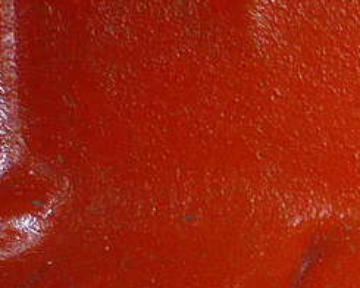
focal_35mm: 149
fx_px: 1588
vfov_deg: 9.9
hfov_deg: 11.8
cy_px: 480
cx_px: 687
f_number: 2.8
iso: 100
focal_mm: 5.8
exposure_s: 1/30
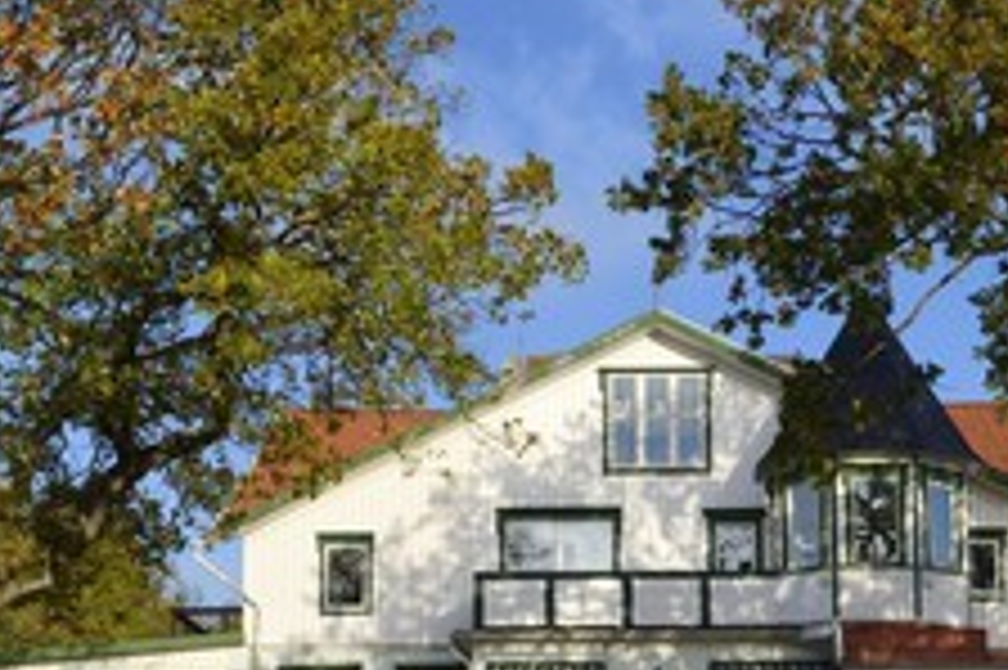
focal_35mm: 90
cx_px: 572
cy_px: 562
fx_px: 2518
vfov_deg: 15.0
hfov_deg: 22.6
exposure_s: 1/400
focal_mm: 48
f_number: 10
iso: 200
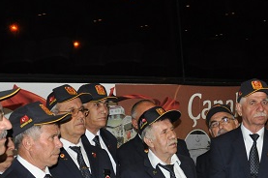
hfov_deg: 27.4
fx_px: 544
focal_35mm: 73
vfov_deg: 18.3
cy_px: 155
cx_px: 193
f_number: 4.5
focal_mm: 21
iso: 1000
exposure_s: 1/60
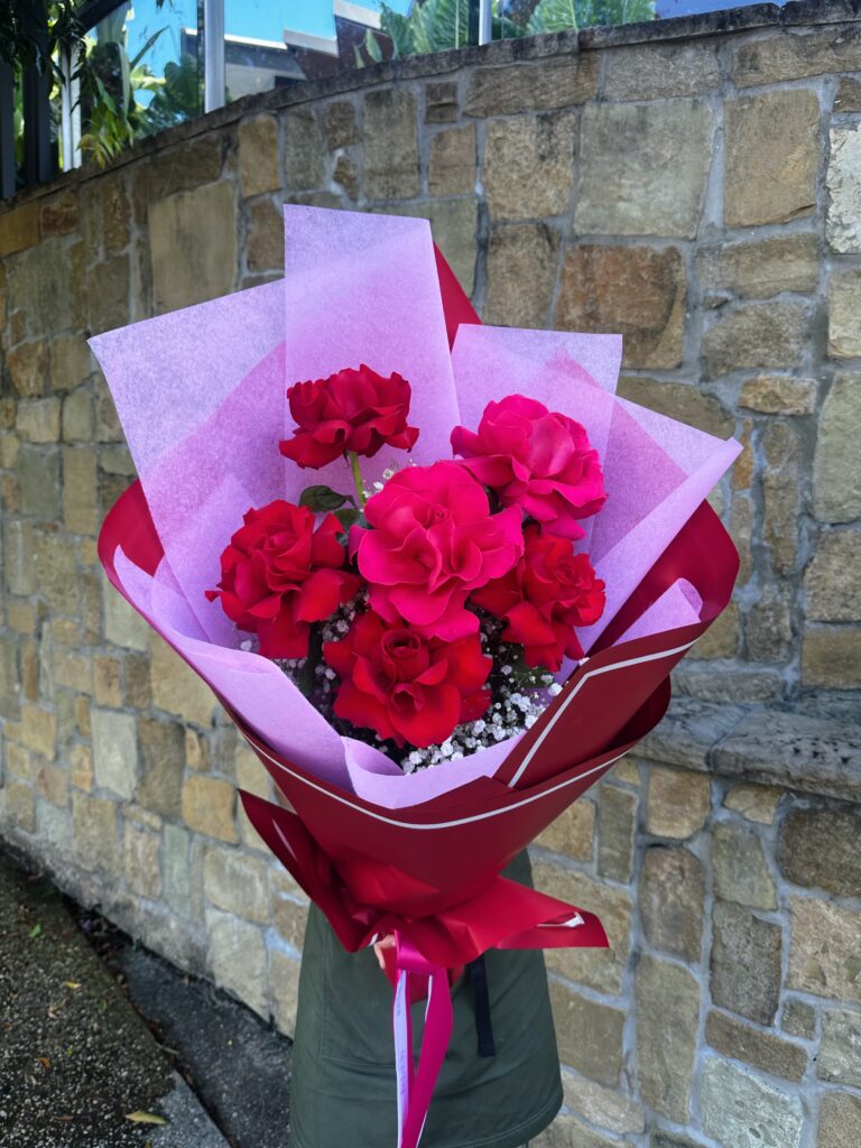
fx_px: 796
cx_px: 430
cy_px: 574
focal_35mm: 24
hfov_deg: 56.8
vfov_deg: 71.6
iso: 80
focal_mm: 6.86
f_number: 1.78
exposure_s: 1/327
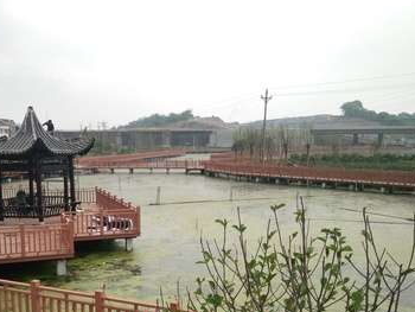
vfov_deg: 46.1
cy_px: 209
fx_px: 360
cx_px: 167
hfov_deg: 59.5
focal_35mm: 30
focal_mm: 3.66
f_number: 2.2
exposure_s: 1/643
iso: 50
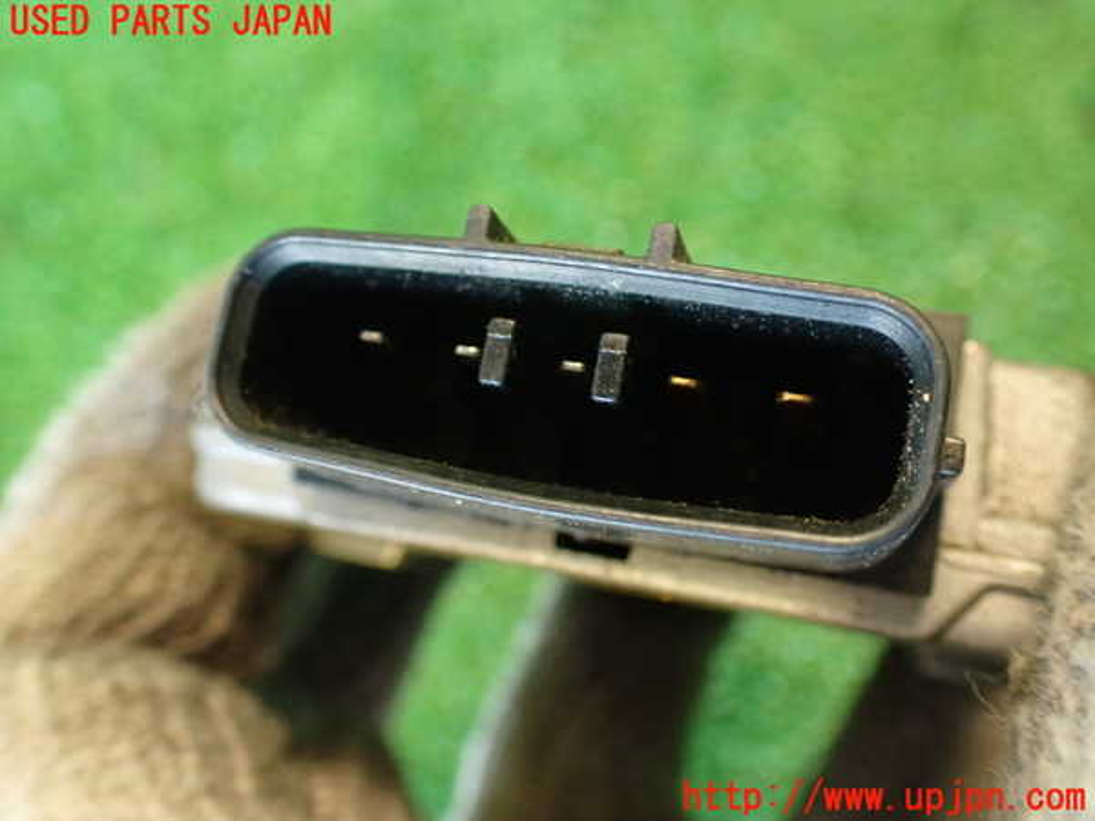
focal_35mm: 32
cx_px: 548
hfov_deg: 56.8
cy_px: 410
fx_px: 1012
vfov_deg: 44.2
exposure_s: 1/30
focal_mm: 5.79
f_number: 2.4
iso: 500
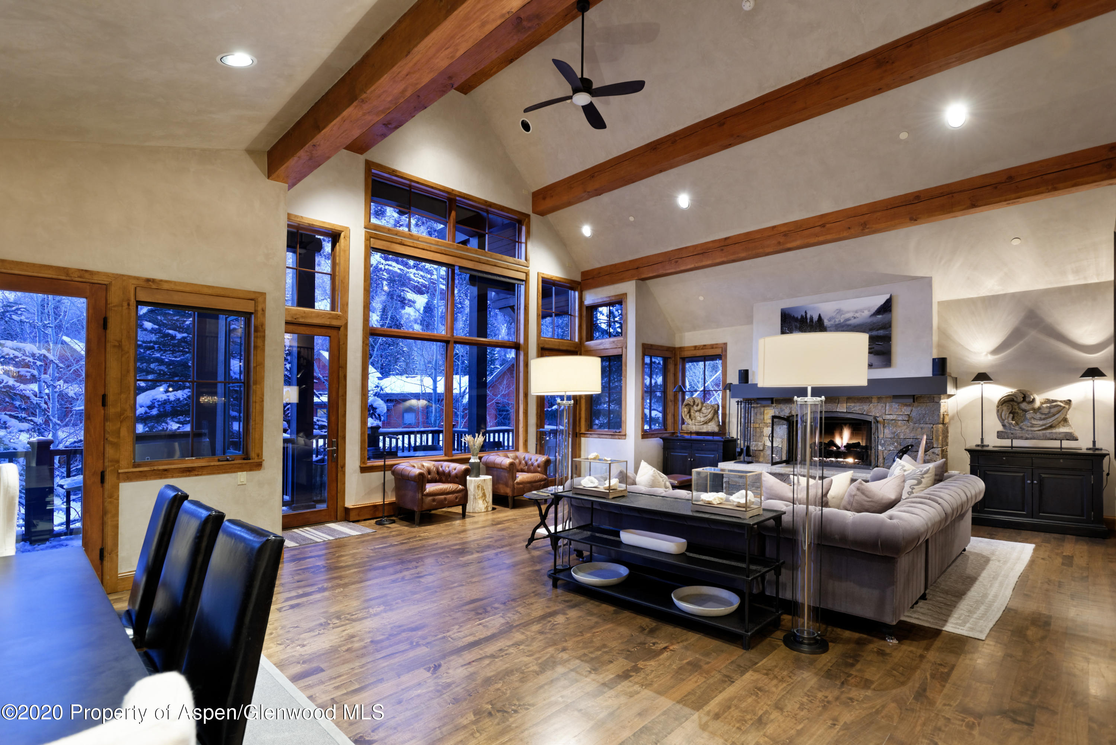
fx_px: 527
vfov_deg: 70.5
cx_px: 558
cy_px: 372
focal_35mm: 17
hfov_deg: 93.3
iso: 200
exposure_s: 5
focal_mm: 17
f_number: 6.3
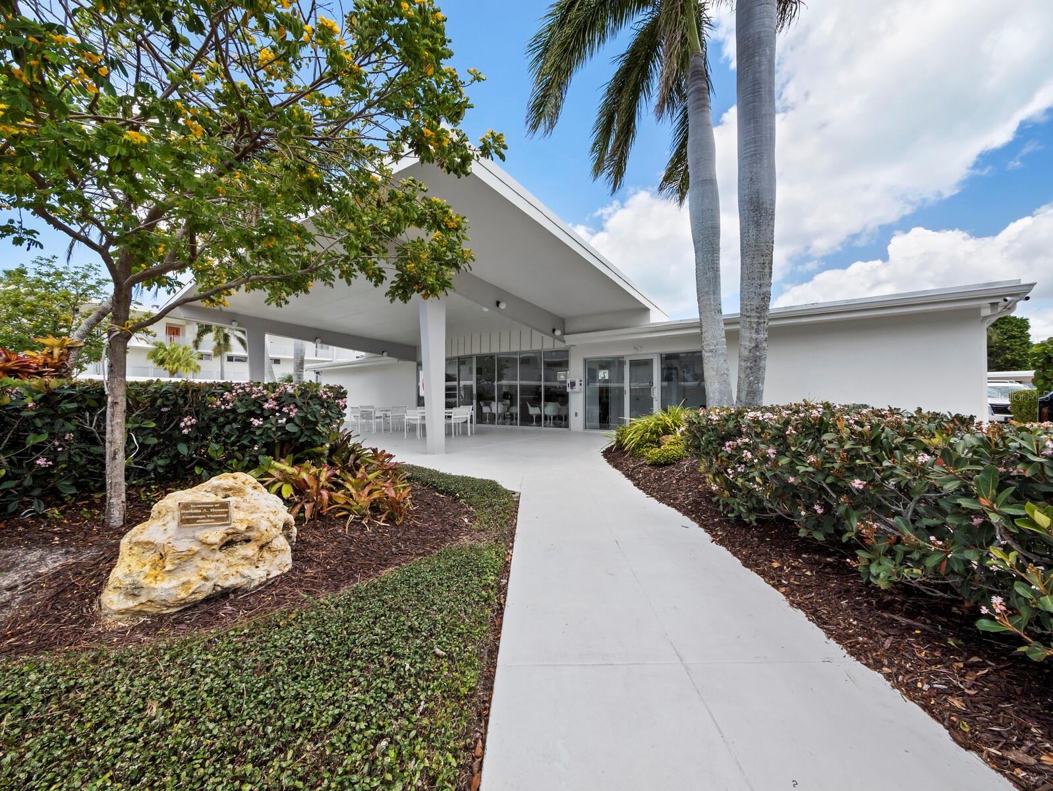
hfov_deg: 102.0
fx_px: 426
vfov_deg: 85.7
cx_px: 526
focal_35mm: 14
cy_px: 396
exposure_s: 1/250
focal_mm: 7
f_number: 11
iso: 320
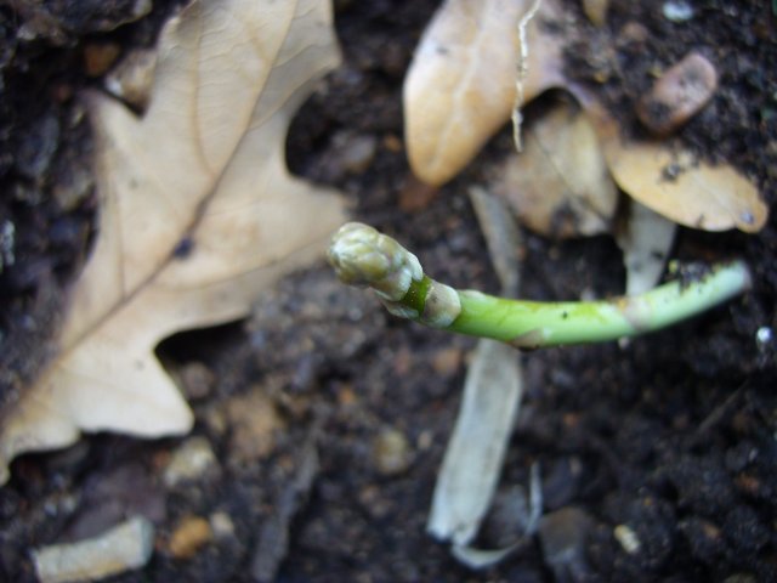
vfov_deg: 40.7
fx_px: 786
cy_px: 292
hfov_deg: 52.6
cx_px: 388
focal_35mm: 35
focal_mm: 5.8
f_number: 2.8
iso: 100
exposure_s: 1/30
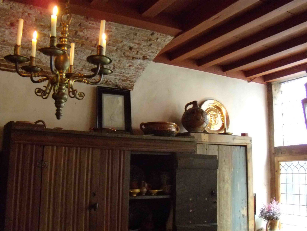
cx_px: 154
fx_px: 319
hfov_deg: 51.4
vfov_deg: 39.7
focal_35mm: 36
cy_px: 116
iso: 640
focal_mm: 6.4
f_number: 3.6
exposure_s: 1/8
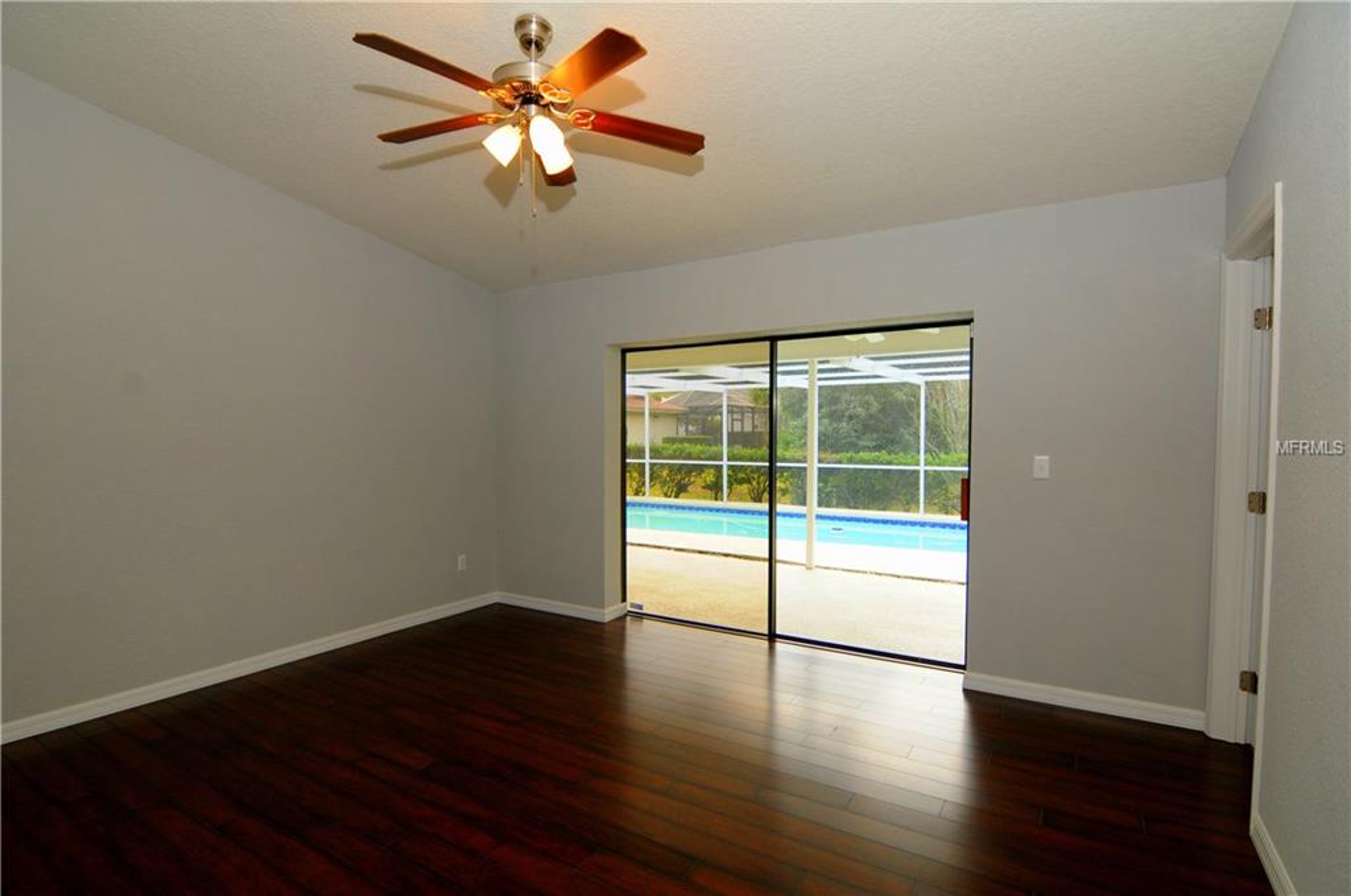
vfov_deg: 71.9
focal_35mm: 16
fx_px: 618
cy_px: 448
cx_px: 676
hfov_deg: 95.1
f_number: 5.6
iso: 400
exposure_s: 1/80
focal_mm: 11
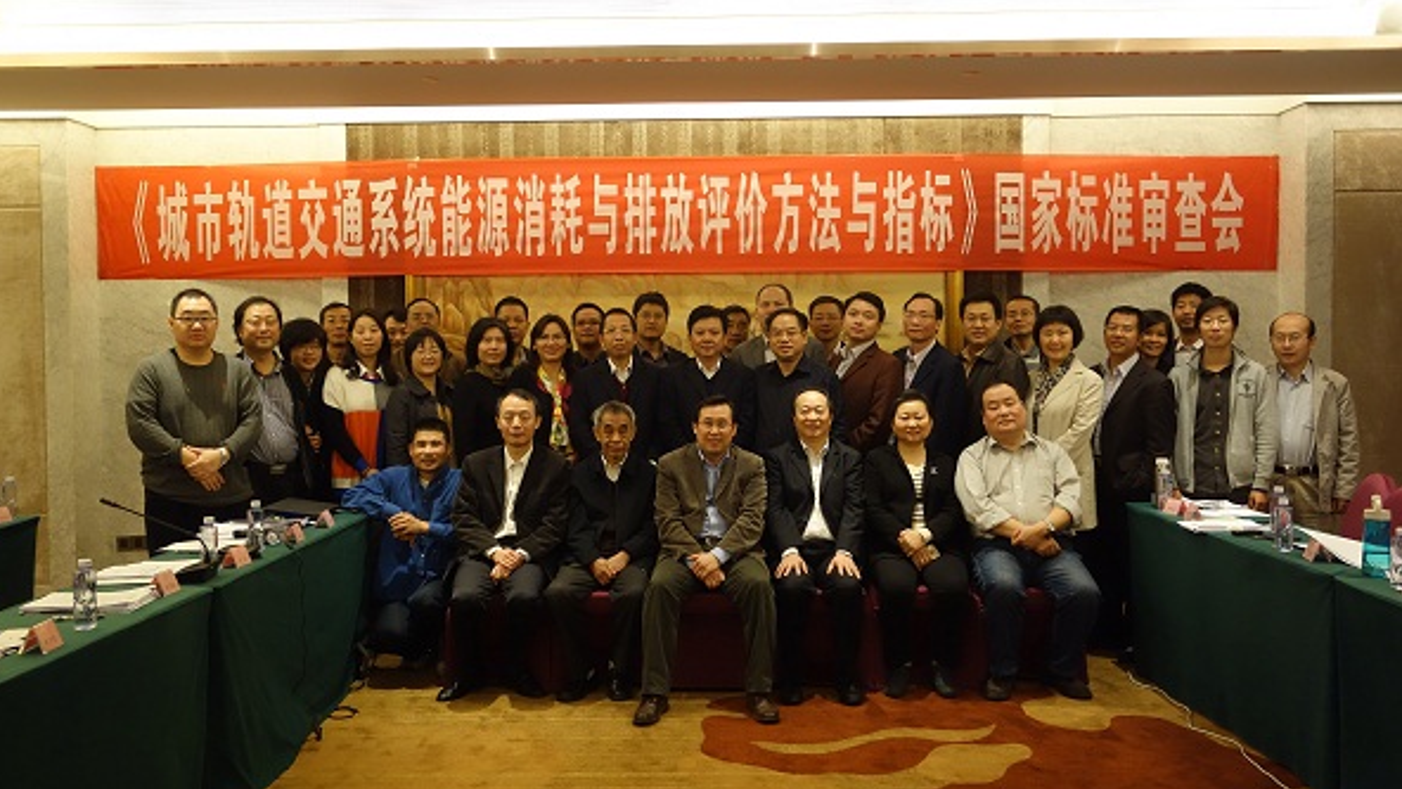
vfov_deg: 34.6
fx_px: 1264
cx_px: 694
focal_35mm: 34
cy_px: 374
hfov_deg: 58.0
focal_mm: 11.89
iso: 640
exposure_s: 1/40
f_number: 2.2
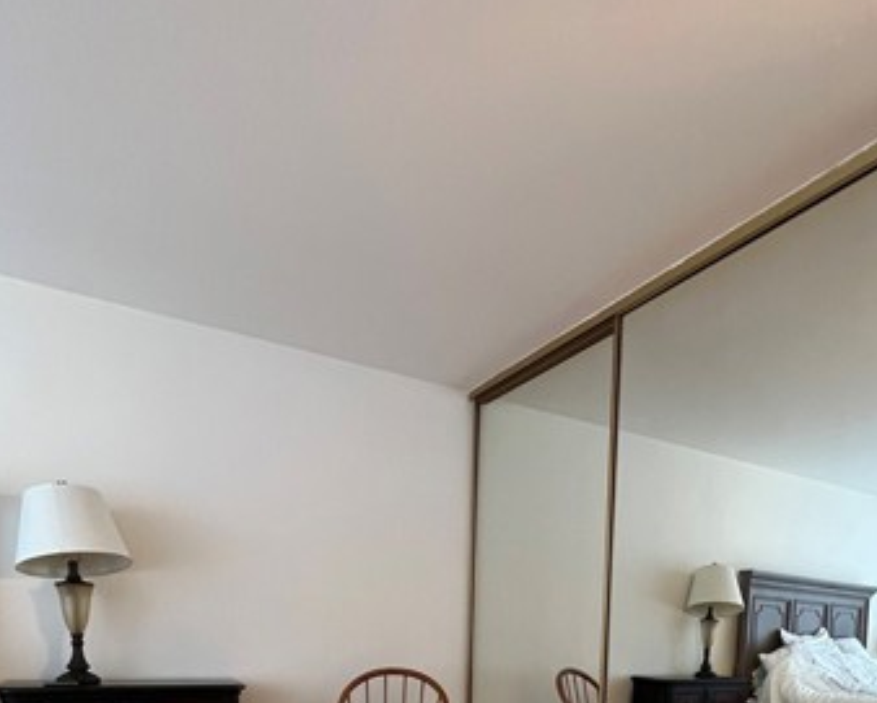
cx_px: 509
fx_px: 623
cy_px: 685
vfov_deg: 49.4
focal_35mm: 24
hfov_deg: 69.8
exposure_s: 1/60
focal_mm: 1.57
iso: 500
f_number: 1.8
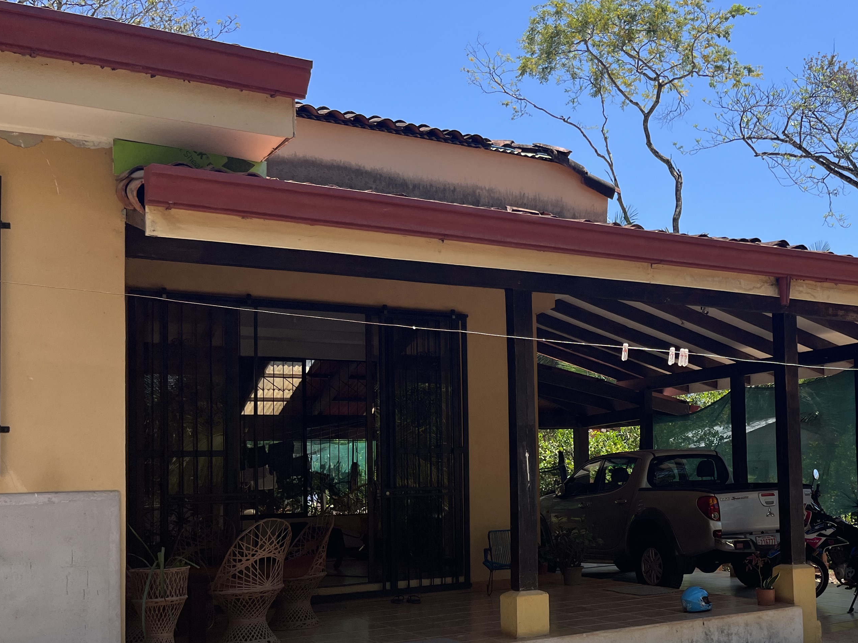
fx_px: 1016
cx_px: 635
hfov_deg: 44.4
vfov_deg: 34.9
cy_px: 415
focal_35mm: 41
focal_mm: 5.1
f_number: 1.6
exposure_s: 1/1923
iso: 50
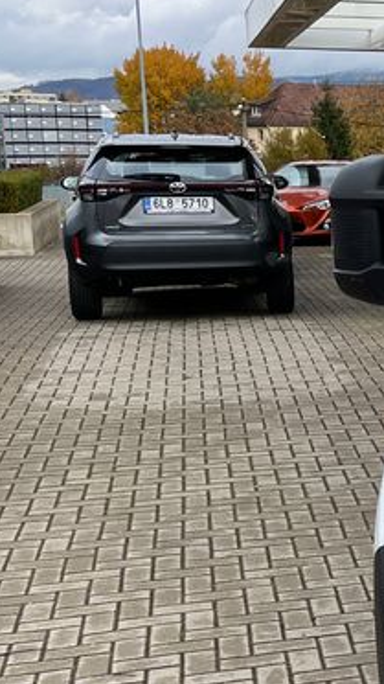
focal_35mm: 78
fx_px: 1413
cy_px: 406
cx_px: 783
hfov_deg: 13.2
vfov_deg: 27.1
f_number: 1.6
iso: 50
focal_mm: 5.1
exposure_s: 1/983
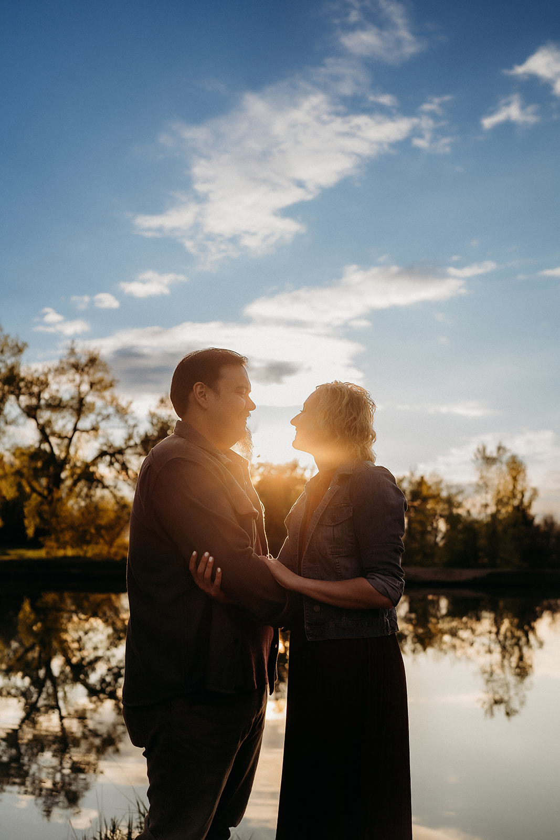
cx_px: 280
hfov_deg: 37.9
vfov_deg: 54.4
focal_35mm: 35
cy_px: 420
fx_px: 816
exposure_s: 1/1600
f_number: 2.8
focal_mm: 35
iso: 200
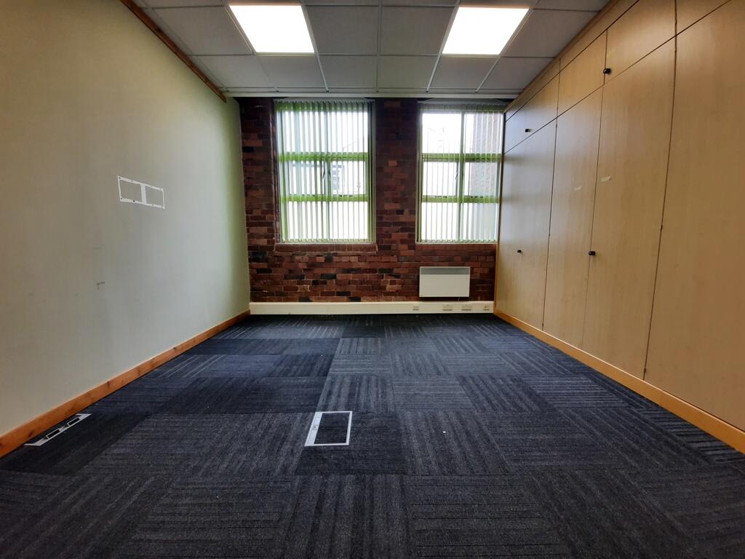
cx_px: 372
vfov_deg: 89.9
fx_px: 280
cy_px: 280
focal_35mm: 13
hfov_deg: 106.2
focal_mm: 1.74
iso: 50
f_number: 2.2
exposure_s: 1/50
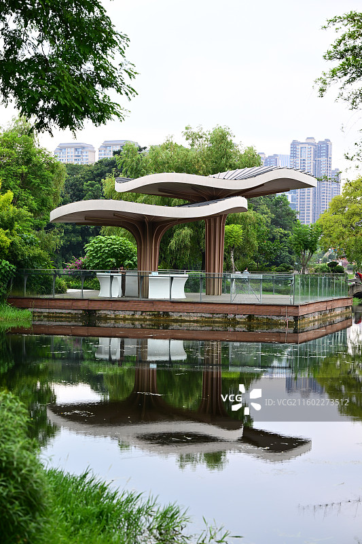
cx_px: 181
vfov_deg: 24.2
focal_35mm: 84
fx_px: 1267
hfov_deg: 16.3
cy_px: 272
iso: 200
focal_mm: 84
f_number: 4.5
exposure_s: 1/250
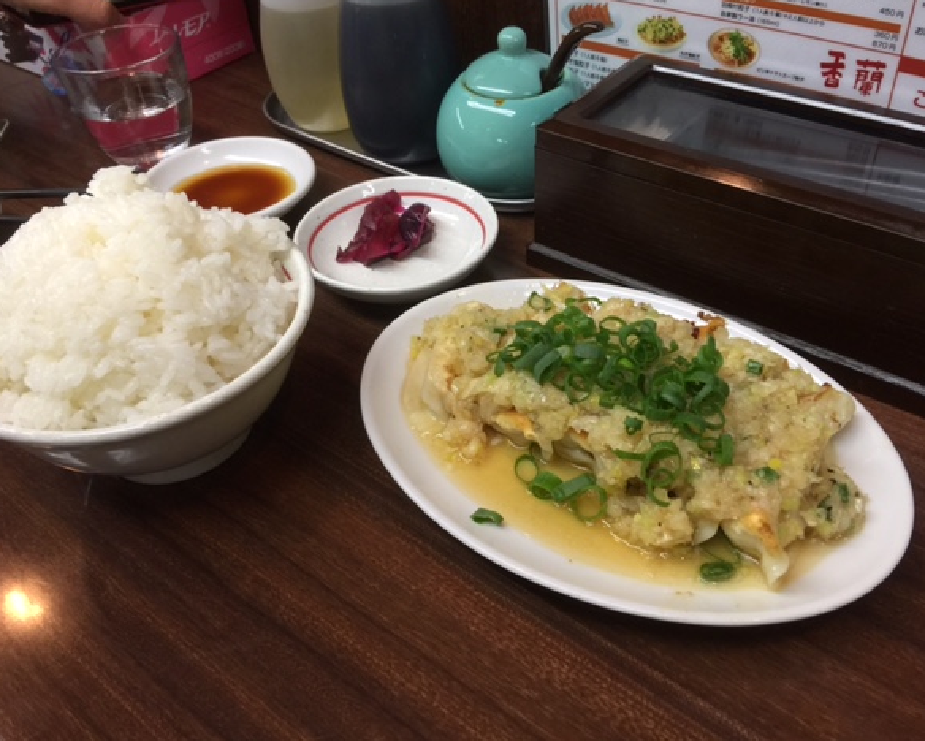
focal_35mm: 31
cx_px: 485
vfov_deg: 47.2
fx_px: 849
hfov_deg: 57.1
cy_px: 363
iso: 80
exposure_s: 1/33
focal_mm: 4.15
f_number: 2.2
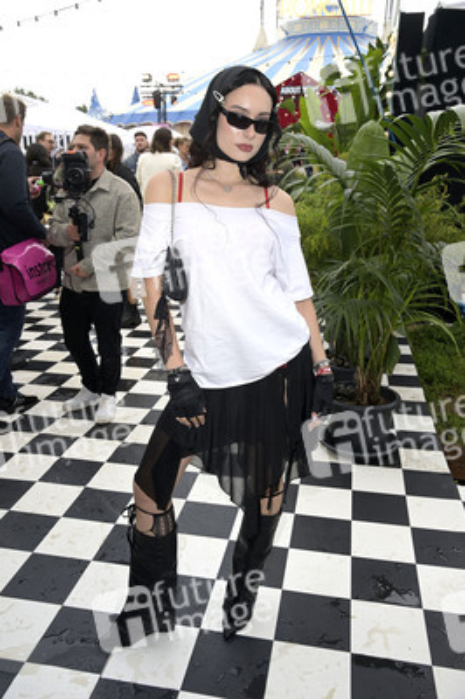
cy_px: 350
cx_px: 232
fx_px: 602
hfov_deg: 42.3
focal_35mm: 31
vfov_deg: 60.3
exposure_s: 1/125
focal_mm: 31
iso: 320
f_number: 7.1
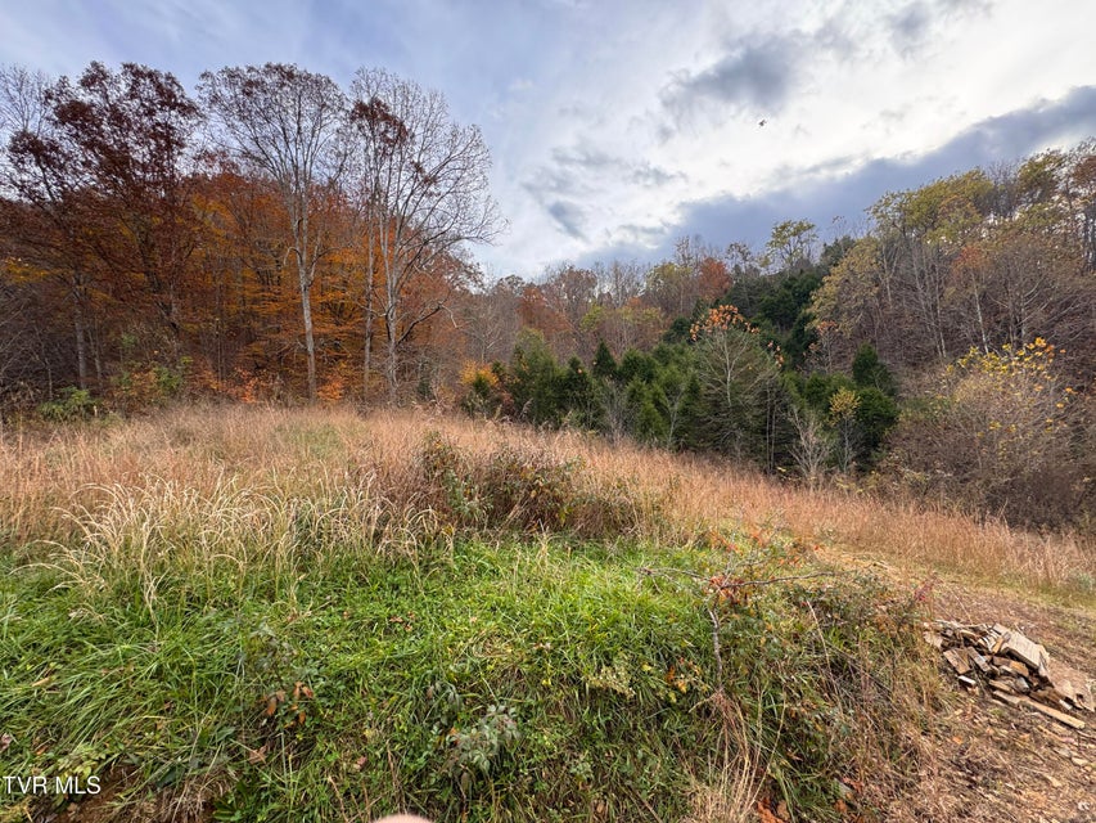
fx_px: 443
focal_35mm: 14
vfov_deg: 85.7
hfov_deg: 102.1
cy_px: 412
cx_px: 548
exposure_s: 1/181
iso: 40
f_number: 2.2
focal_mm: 2.22
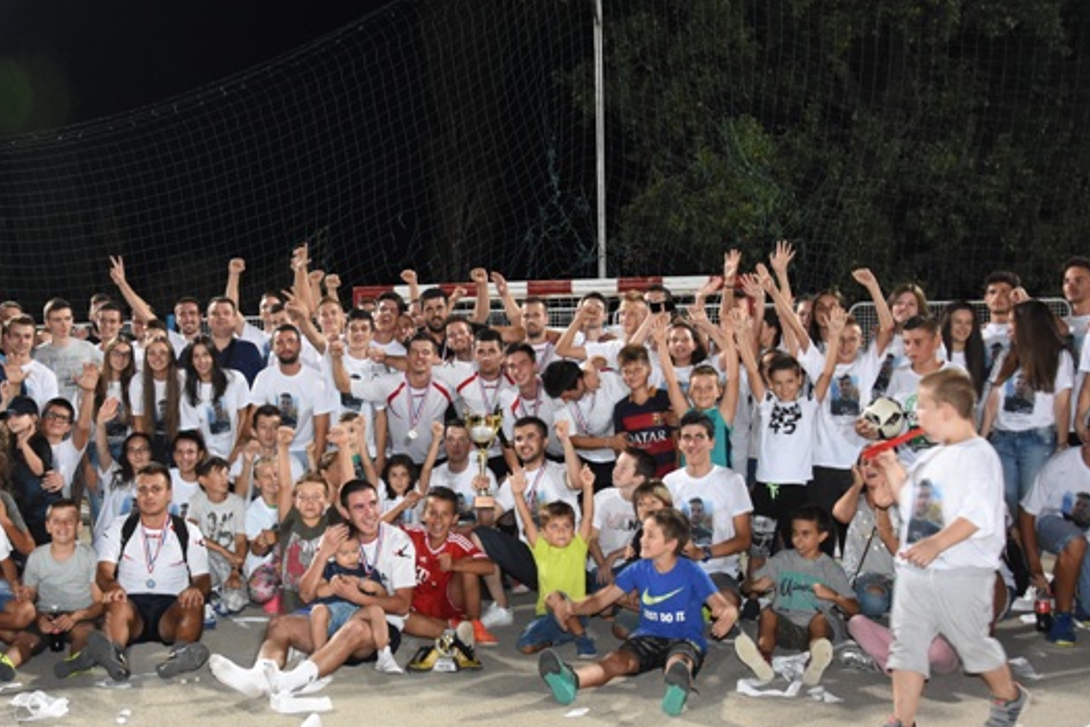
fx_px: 1090
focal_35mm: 36
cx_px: 415
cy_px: 441
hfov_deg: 52.6
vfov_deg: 36.7
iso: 1600
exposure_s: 1/50
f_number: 3.5
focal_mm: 18
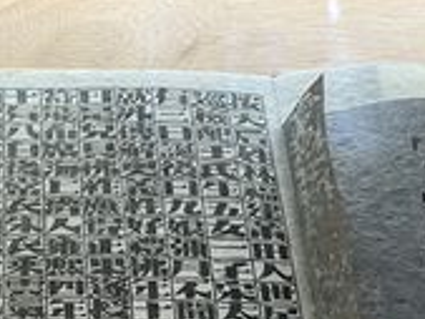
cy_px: 193
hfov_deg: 21.7
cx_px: -55
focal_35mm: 85
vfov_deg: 17.4
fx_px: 1044
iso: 80
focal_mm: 6.86
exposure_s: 1/570
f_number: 1.78
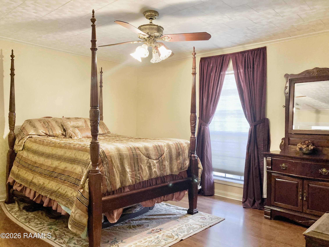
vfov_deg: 49.7
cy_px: 124
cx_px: 164
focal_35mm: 28
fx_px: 266
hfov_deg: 63.4
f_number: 1.8
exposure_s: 1/30
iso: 320
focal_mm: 3.99
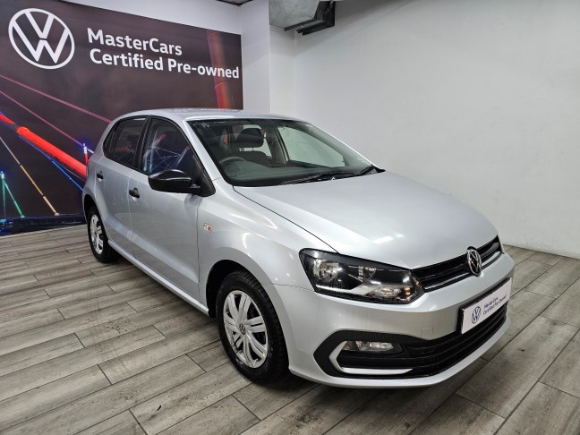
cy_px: 218
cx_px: 290
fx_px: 385
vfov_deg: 58.9
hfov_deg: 73.9
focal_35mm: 23
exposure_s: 1/100
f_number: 1.7
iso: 250
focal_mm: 6.3
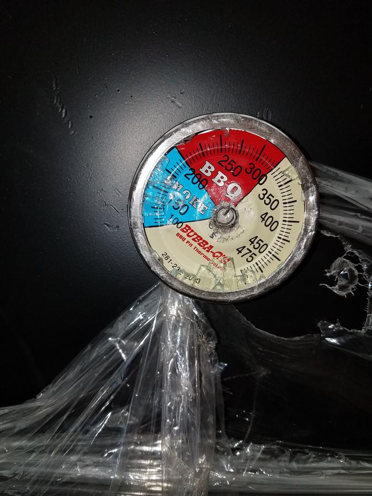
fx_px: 373
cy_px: 248
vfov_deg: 67.3
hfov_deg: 53.1
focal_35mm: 26
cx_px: 186
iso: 40
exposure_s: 1/329
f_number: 1.7
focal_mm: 4.2
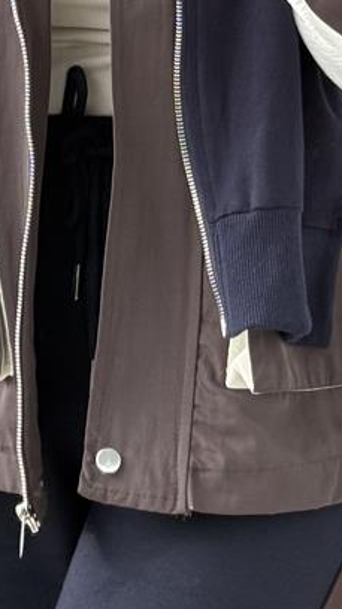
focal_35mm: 171
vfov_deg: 12.5
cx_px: 190
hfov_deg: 7.1
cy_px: 25
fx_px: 2761
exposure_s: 1/122
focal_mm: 6.76
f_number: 1.78
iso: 50
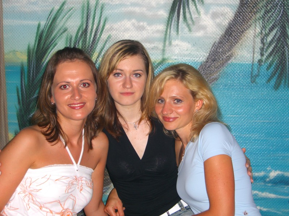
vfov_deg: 25.7
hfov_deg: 33.8
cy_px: 108
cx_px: 144
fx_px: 476
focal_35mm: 57
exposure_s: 1/60
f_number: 3.6
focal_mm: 11.8
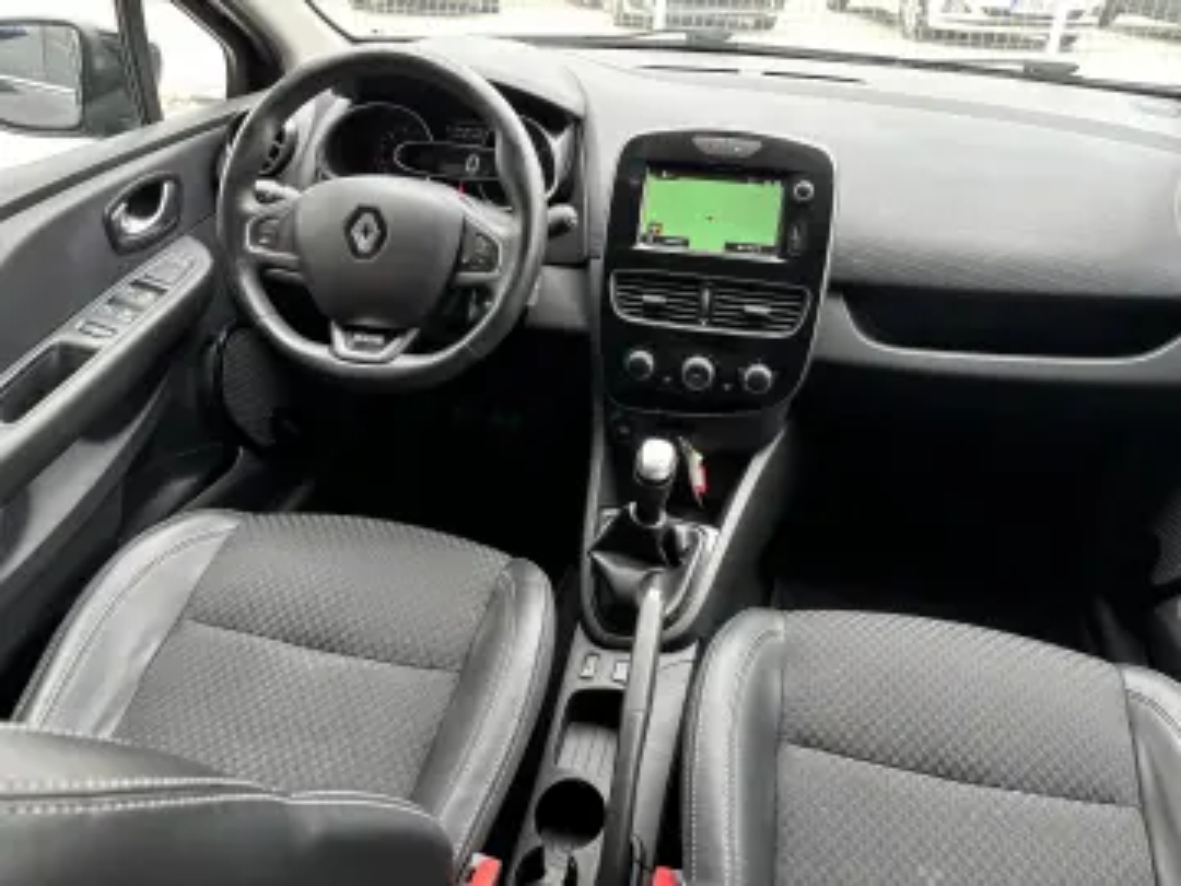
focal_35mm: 26
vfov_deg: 53.1
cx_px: 590
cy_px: 443
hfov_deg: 67.3
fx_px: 887
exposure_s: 1/121
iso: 125
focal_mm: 5.96
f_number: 1.6
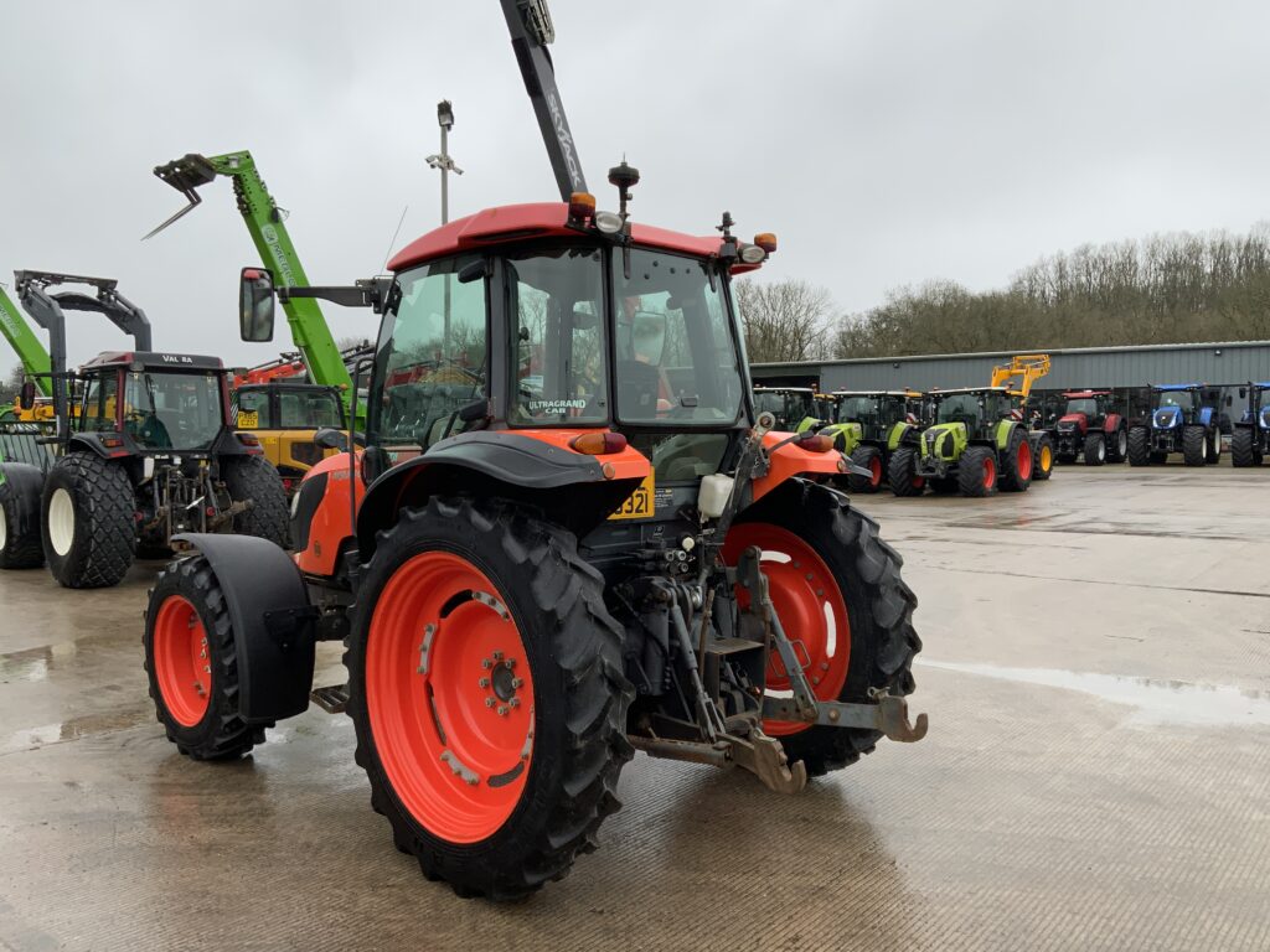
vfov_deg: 48.2
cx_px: 635
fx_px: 1064
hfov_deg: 61.7
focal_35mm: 29
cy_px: 476
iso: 16
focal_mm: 3
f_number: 1.8
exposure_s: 1/235
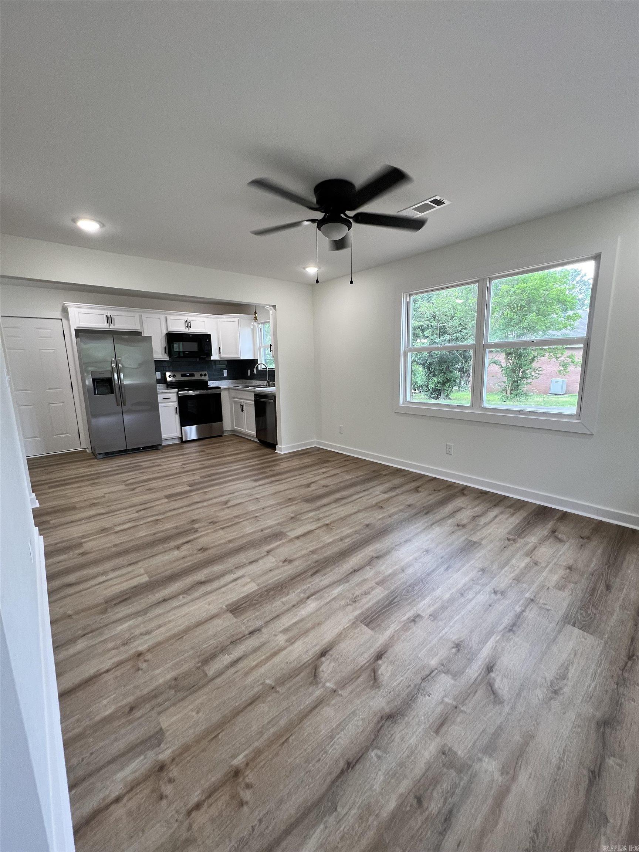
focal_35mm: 13
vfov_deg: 106.2
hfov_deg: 89.9
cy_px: 426
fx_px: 320
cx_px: 320
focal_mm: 1.57
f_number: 1.8
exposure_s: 1/120
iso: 100
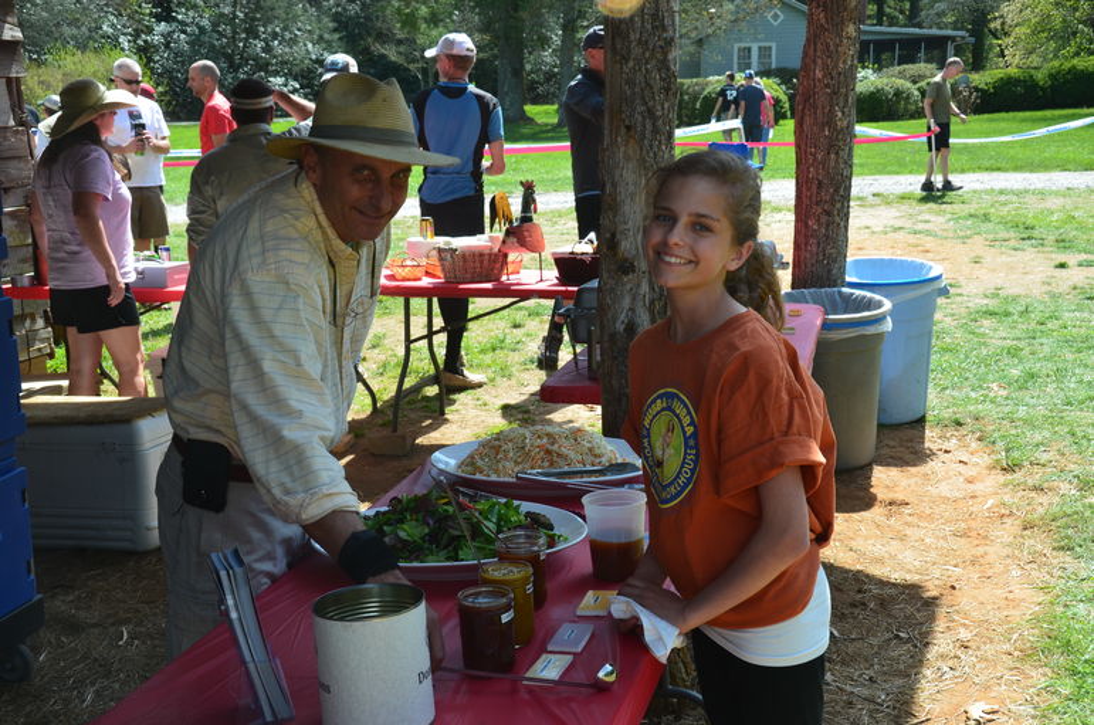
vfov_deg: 28.0
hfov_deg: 41.2
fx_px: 1456
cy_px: 362
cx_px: 547
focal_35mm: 48
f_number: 11
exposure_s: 1/100
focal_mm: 32
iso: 200
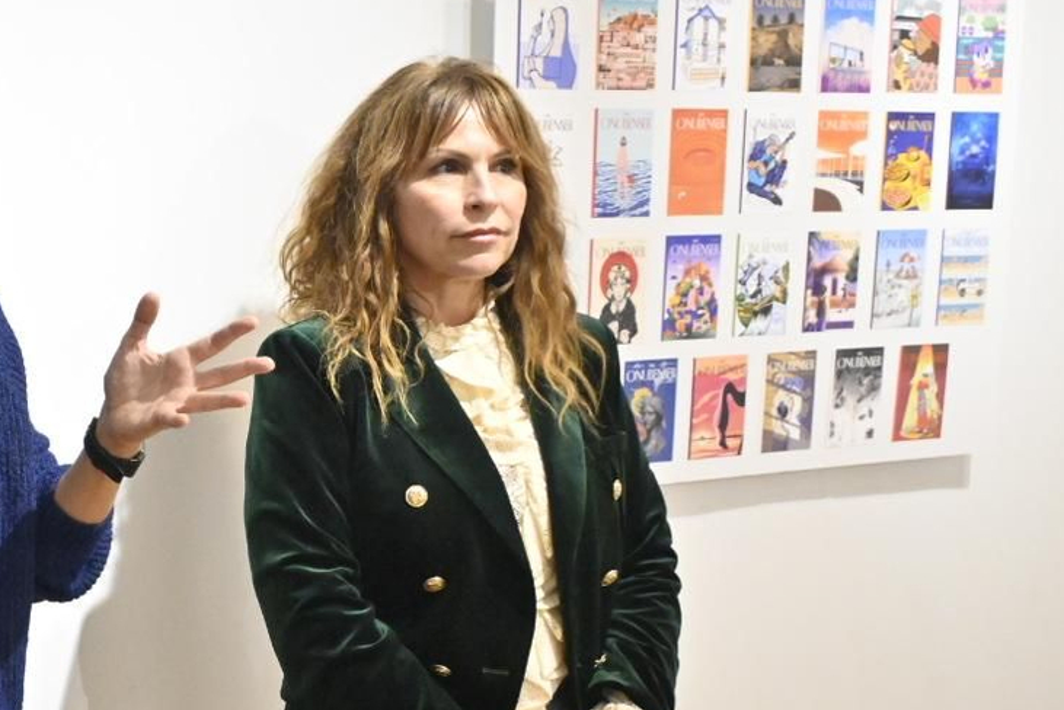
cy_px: 487
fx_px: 2086
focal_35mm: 71
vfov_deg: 19.3
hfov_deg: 26.5
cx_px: -87
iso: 4000
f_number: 4
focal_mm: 21.5
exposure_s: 1/320
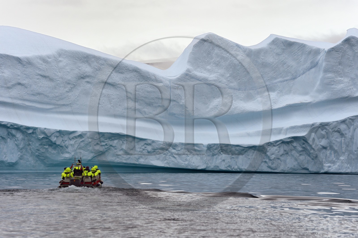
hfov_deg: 11.1
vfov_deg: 7.4
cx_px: 179
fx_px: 1838
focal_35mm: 185
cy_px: 119
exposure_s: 1/400
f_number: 7.1
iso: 400
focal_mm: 185
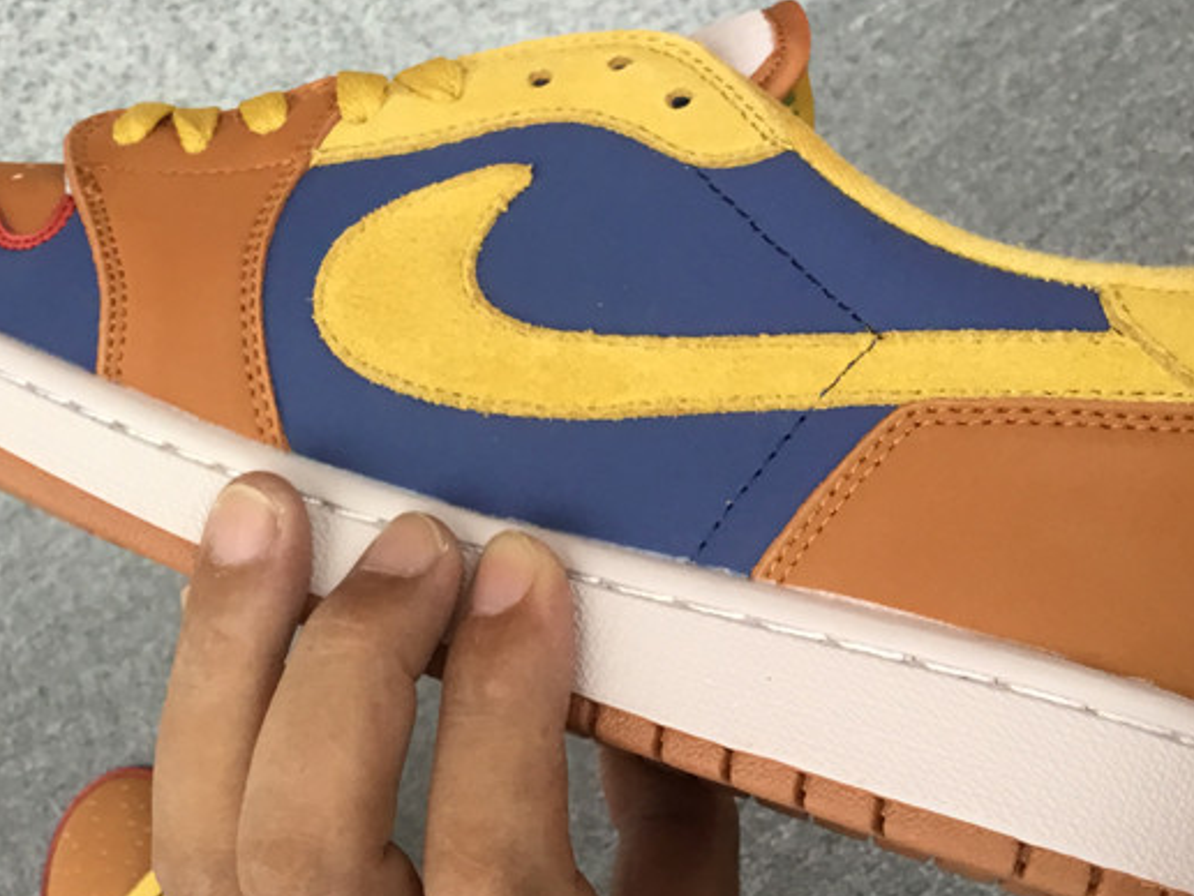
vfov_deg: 26.8
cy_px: 267
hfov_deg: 35.0
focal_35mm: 54
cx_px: 351
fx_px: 1863
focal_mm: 3.3
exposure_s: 1/33
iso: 40
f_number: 2.4
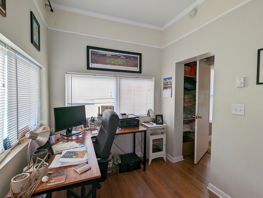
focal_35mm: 16
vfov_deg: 78.2
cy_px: 99
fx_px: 122
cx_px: 132
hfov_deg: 94.4
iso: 42
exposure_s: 1/121
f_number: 2.2
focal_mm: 2.35
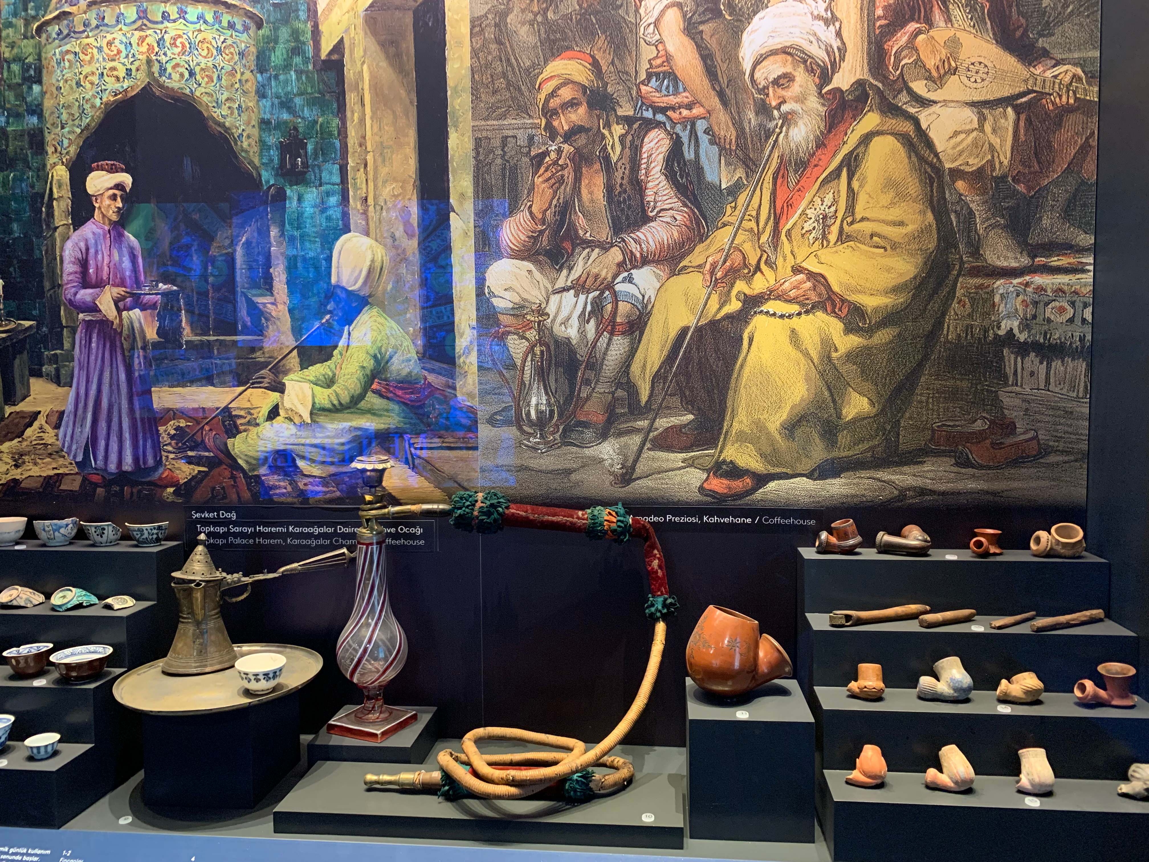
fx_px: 863
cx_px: 574
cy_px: 431
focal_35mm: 26
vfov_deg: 53.1
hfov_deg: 67.3
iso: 250
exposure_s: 1/60
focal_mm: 4.25
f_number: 1.8
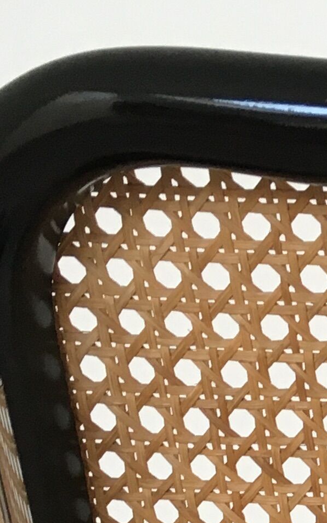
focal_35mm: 130
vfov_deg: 15.3
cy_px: 671
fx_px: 1853
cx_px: 825
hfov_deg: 9.0
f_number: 2.2
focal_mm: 4.15
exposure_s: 1/33
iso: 64
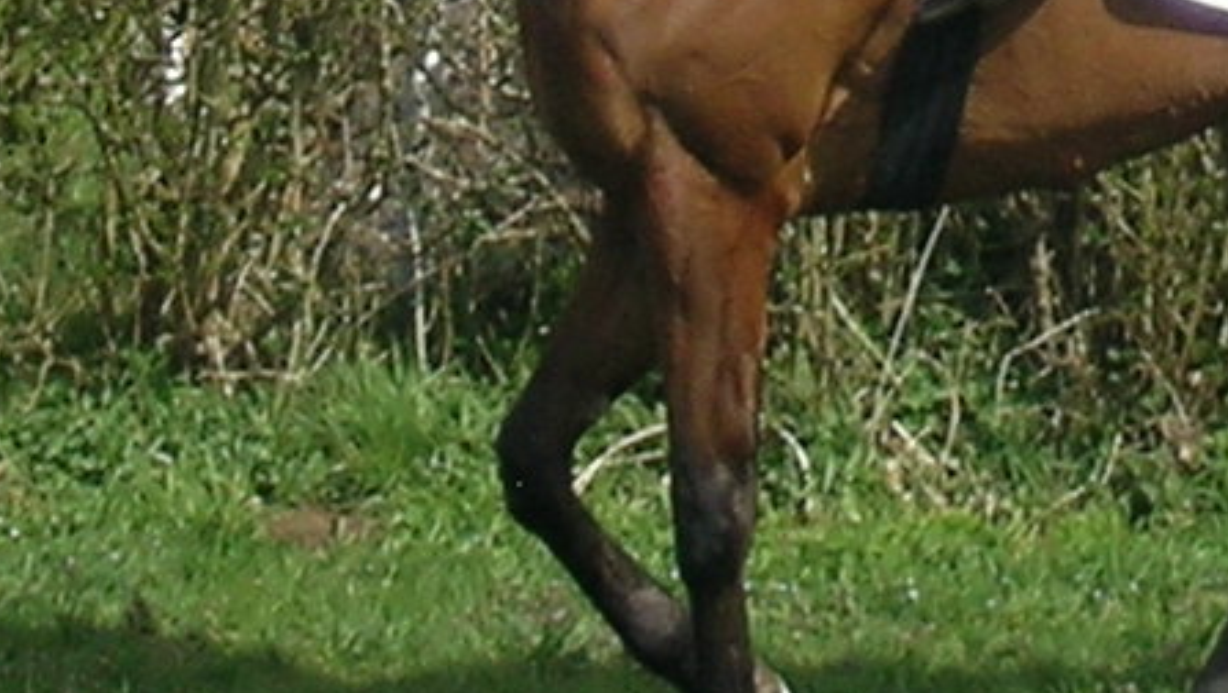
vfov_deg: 1.6
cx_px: 2030
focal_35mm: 745
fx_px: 24271
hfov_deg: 2.9
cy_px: -1238
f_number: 3.6
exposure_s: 1/1147
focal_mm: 11.8
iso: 50
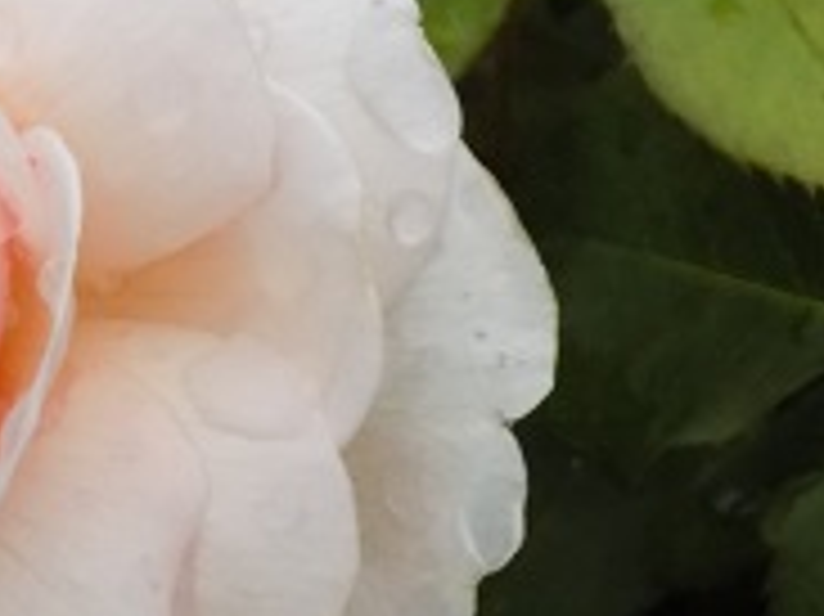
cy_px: 243
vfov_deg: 2.4
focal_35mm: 618
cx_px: -149
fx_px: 14701
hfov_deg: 3.2
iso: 320
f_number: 5.6
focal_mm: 41.8
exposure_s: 1/30
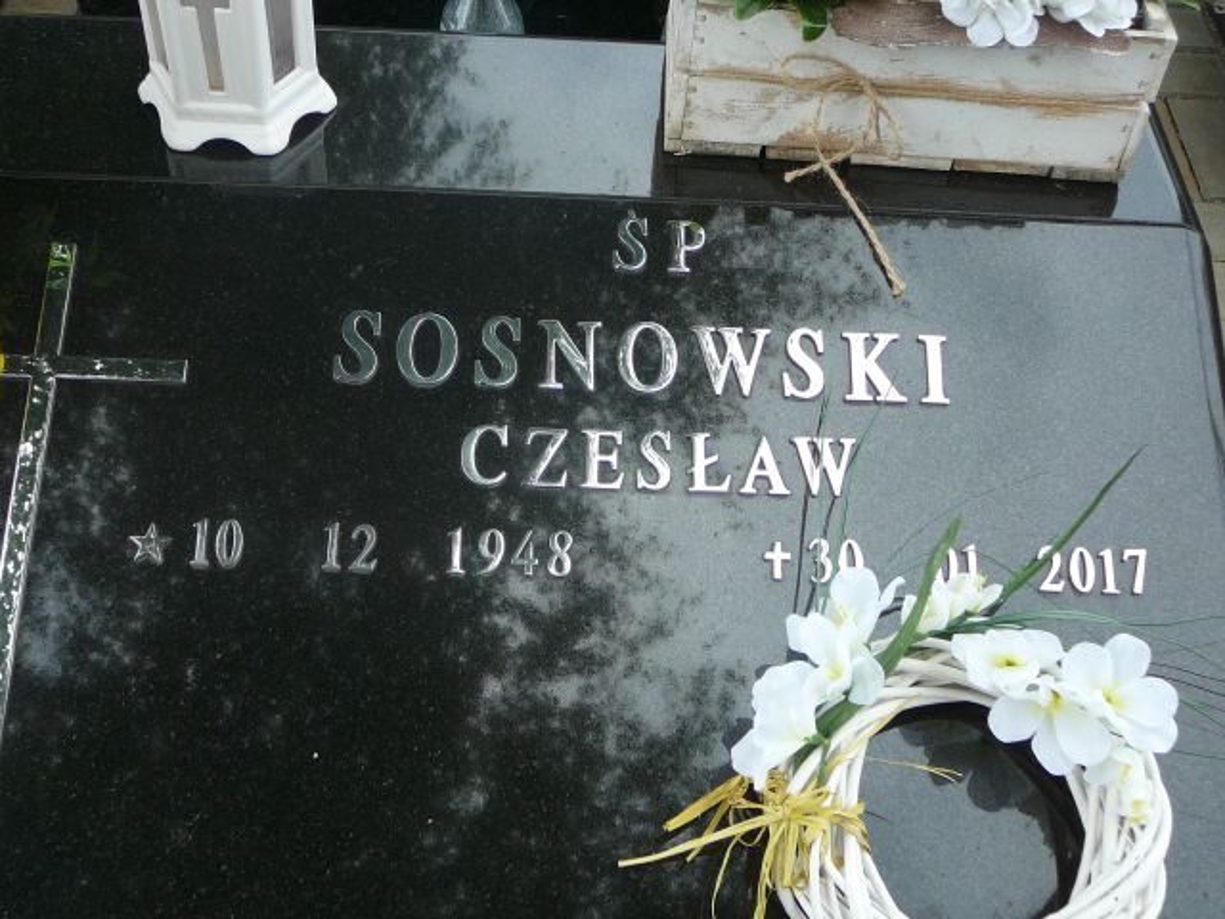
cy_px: 460
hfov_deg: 42.1
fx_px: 1592
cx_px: 612
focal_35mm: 45
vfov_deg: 32.2
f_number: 3.2
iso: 80
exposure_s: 1/320
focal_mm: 6.7
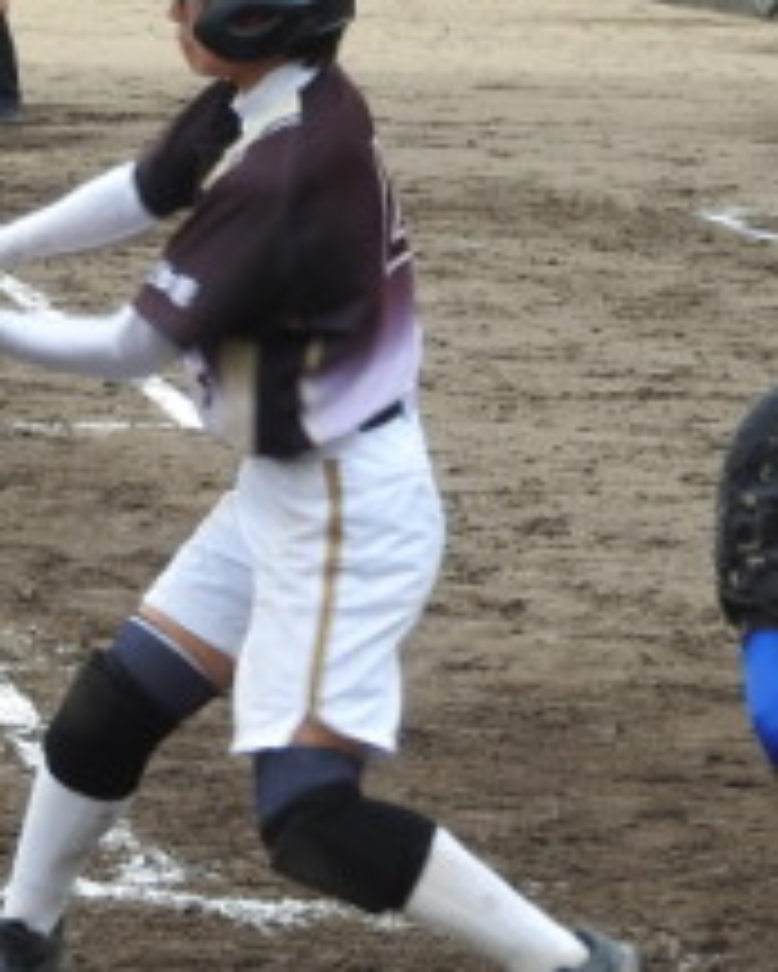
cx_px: 126
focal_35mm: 285
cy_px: 513
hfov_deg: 5.4
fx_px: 8197
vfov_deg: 6.8
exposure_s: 1/200
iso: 100
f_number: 4.8
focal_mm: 18.8
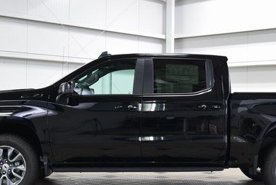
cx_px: 161
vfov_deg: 20.3
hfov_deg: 30.0
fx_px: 514
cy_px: 116
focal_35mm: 67
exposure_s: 1/15
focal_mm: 28
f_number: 6.3
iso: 640
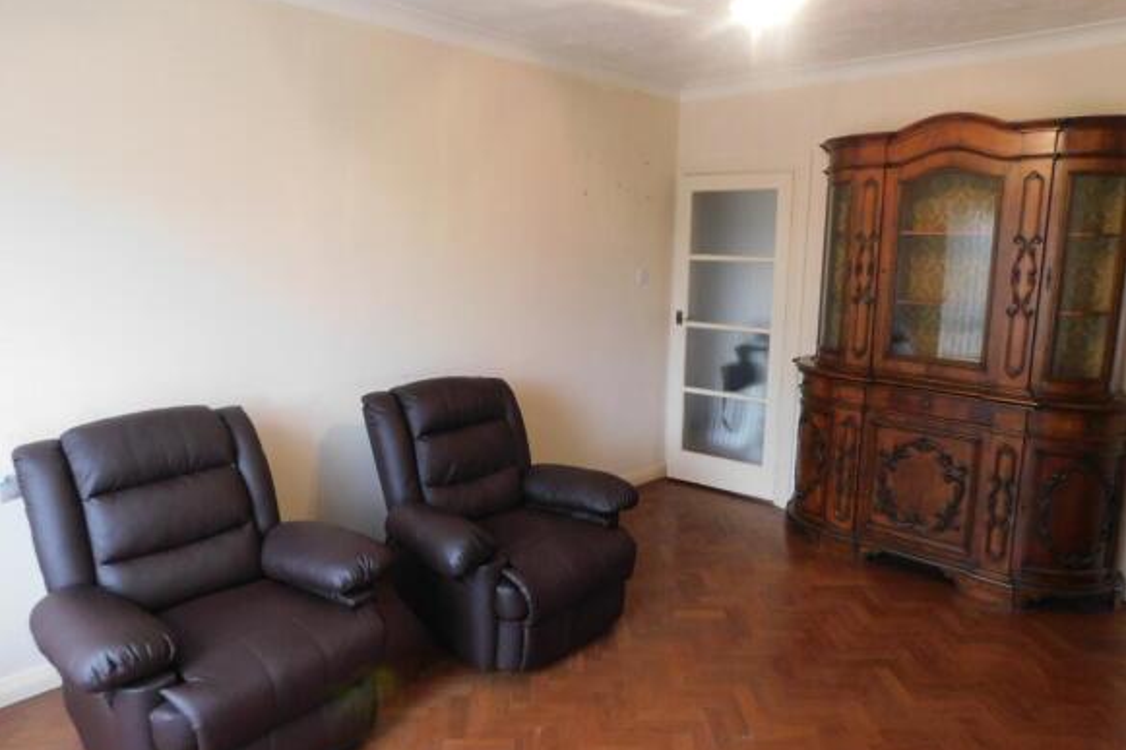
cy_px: 356
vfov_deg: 53.1
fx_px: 750
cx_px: 563
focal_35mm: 24
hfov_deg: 73.8
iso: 400
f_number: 3
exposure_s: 1/25
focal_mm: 4
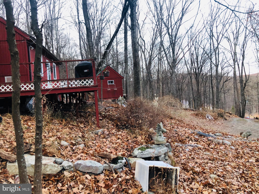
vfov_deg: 49.7
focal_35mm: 28
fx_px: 209
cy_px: 97
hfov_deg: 63.4
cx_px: 130
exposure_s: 1/24
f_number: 1.8
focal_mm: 3.99
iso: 40
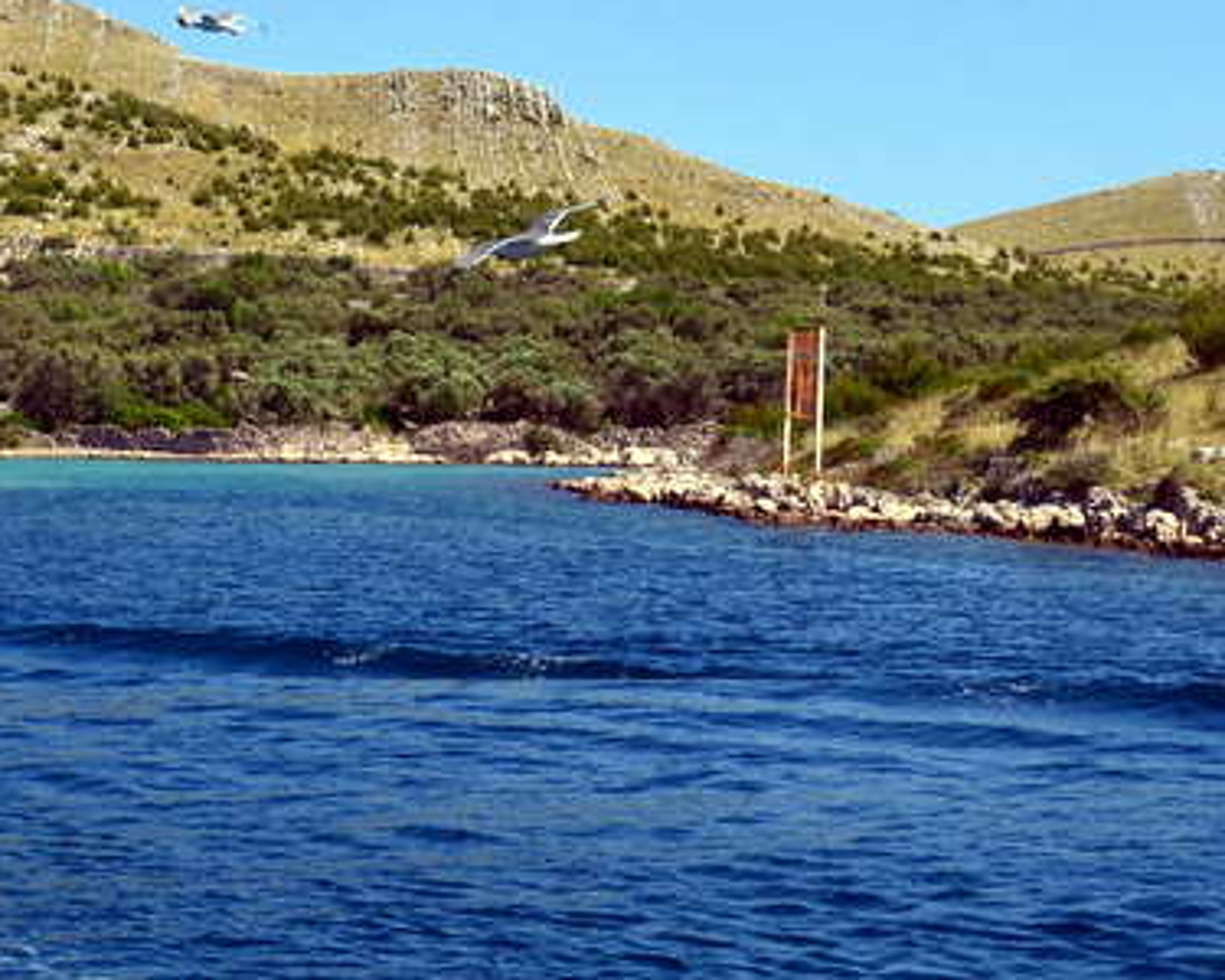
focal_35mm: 84
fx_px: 3045
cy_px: 655
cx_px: 75
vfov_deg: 18.2
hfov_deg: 22.1
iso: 400
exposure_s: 1/500
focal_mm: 28
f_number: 11
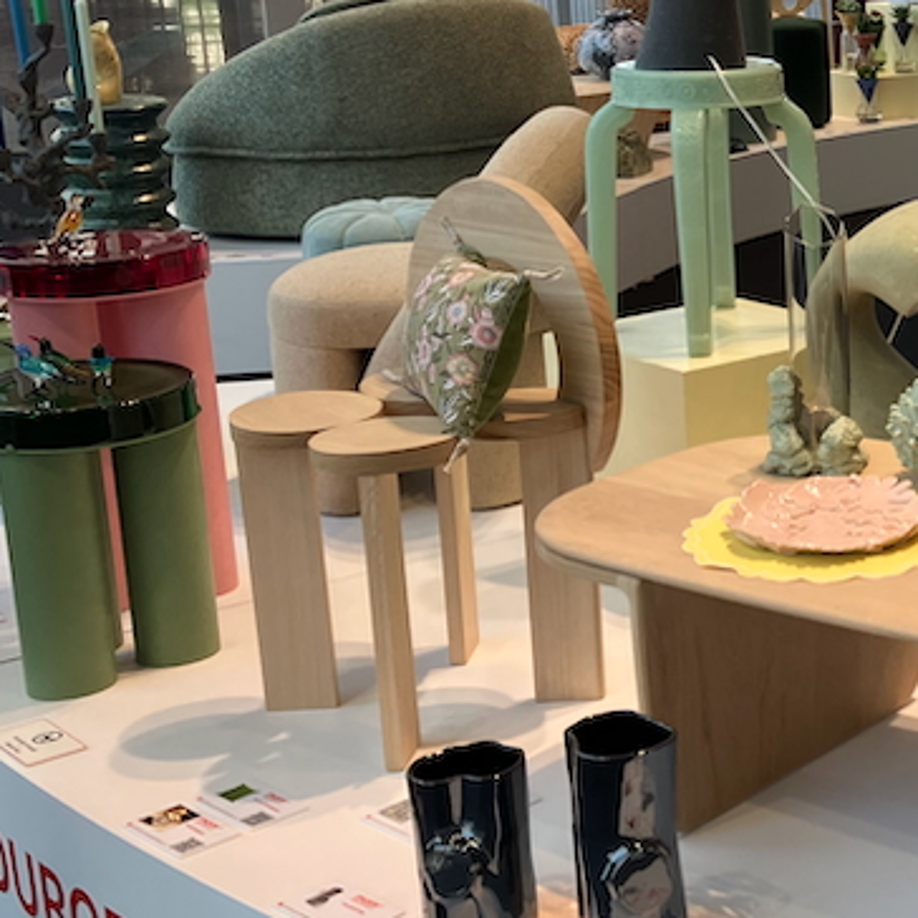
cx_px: 1135
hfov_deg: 23.0
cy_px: 381
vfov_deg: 25.3
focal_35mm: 68
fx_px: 2040
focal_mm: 3.99
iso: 20
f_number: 1.8
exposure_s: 1/121
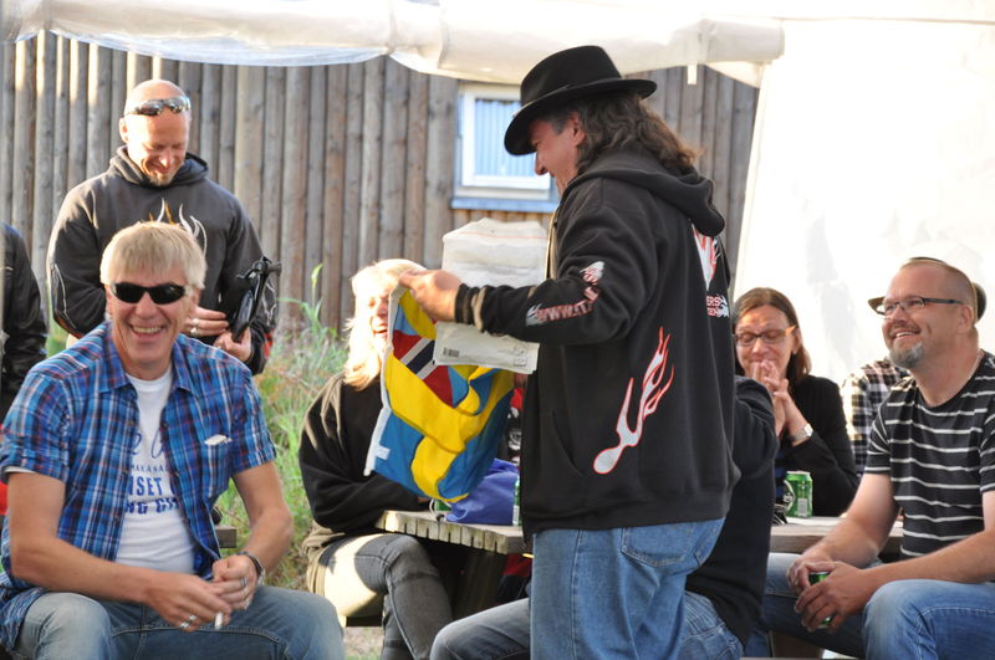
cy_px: 330
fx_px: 3519
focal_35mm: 128
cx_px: 498
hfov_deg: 16.1
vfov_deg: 10.7
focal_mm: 85
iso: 320
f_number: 6.3
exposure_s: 1/40
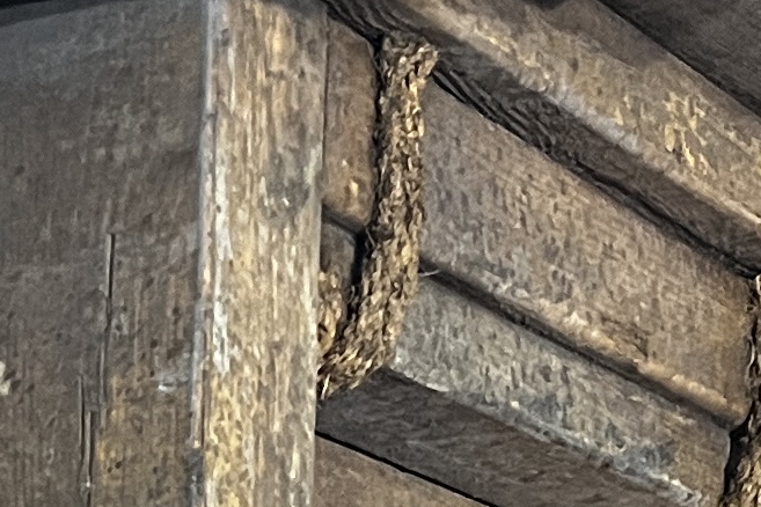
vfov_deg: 7.3
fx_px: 3509
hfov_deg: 12.2
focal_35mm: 166
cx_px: -41
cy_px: 1550
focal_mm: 5.7
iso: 400
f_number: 1.5
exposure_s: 1/60
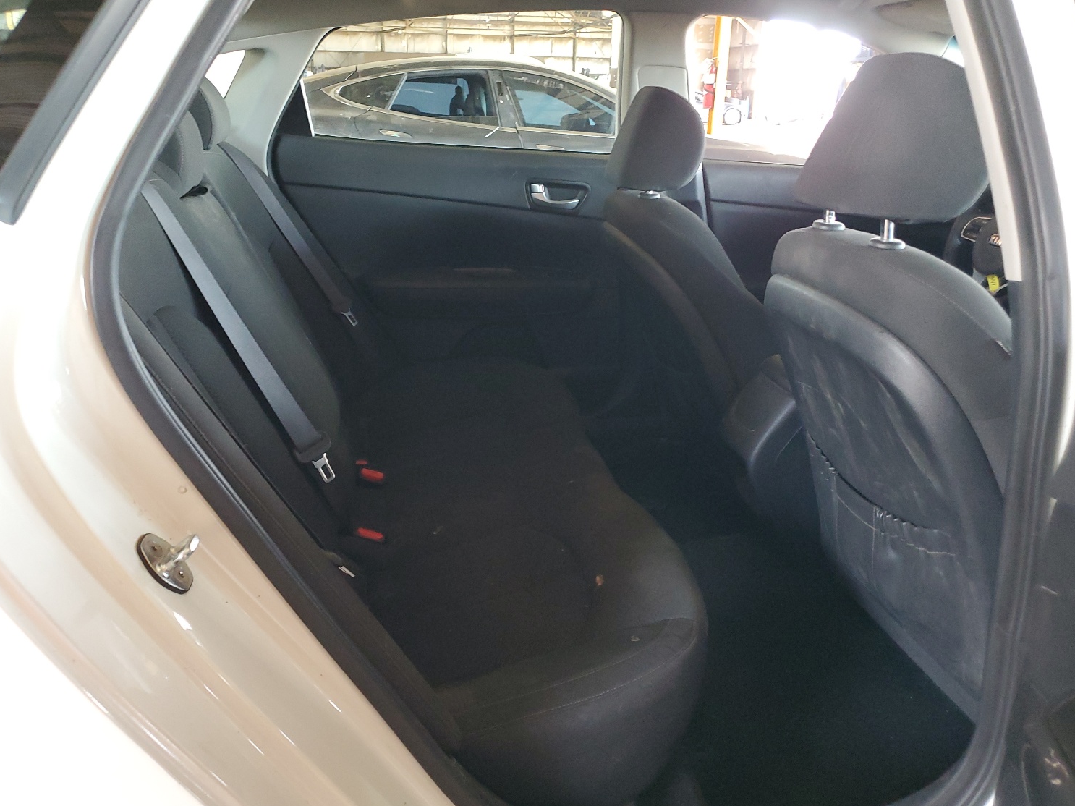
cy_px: 422
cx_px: 516
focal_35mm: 28
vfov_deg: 49.7
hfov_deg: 63.4
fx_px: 869
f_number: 1.5
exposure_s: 1/60.2
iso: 262
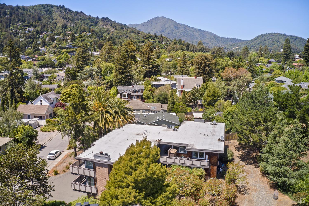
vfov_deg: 46.4
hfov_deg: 65.5
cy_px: 103
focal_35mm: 28
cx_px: 154
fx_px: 240
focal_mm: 10.26
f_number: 5
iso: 100
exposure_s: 1/30
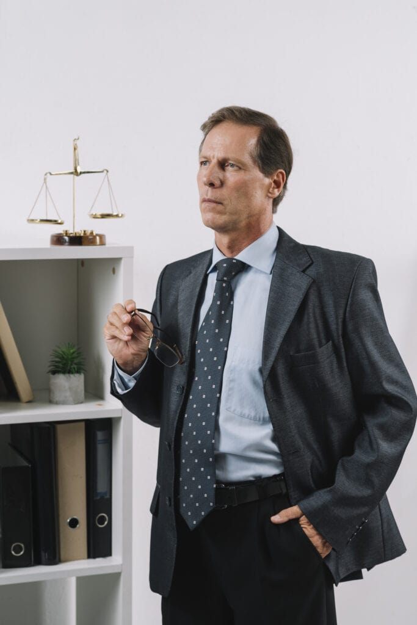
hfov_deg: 16.1
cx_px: 208
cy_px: 312
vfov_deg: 23.9
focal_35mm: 85
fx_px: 1476
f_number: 5
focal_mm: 85
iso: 200
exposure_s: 1/160
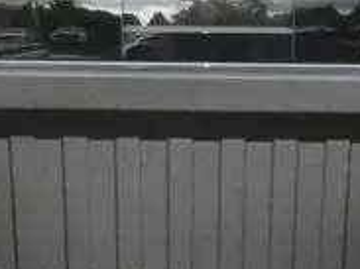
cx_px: 210
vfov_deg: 12.4
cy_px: 435
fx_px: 1164
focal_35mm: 112
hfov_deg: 17.6
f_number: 22
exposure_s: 1/60
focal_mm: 16
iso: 1600
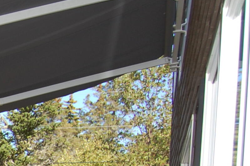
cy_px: 279
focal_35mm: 101
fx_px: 701
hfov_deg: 16.5
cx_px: -215
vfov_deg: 12.6
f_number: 5.6
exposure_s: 1/500
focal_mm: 18
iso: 250
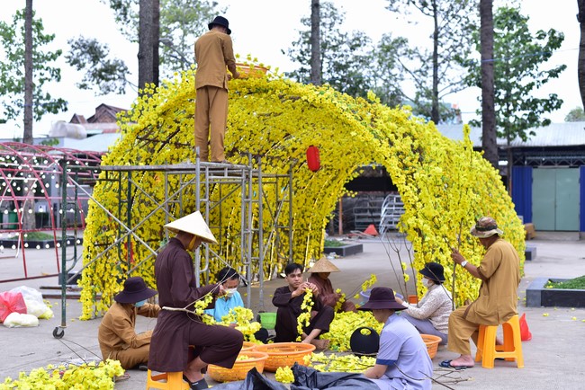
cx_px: 292
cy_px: 195
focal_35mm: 50
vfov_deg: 27.0
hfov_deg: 39.6
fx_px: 813
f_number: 3.2
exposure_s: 1/320
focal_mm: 50
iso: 100
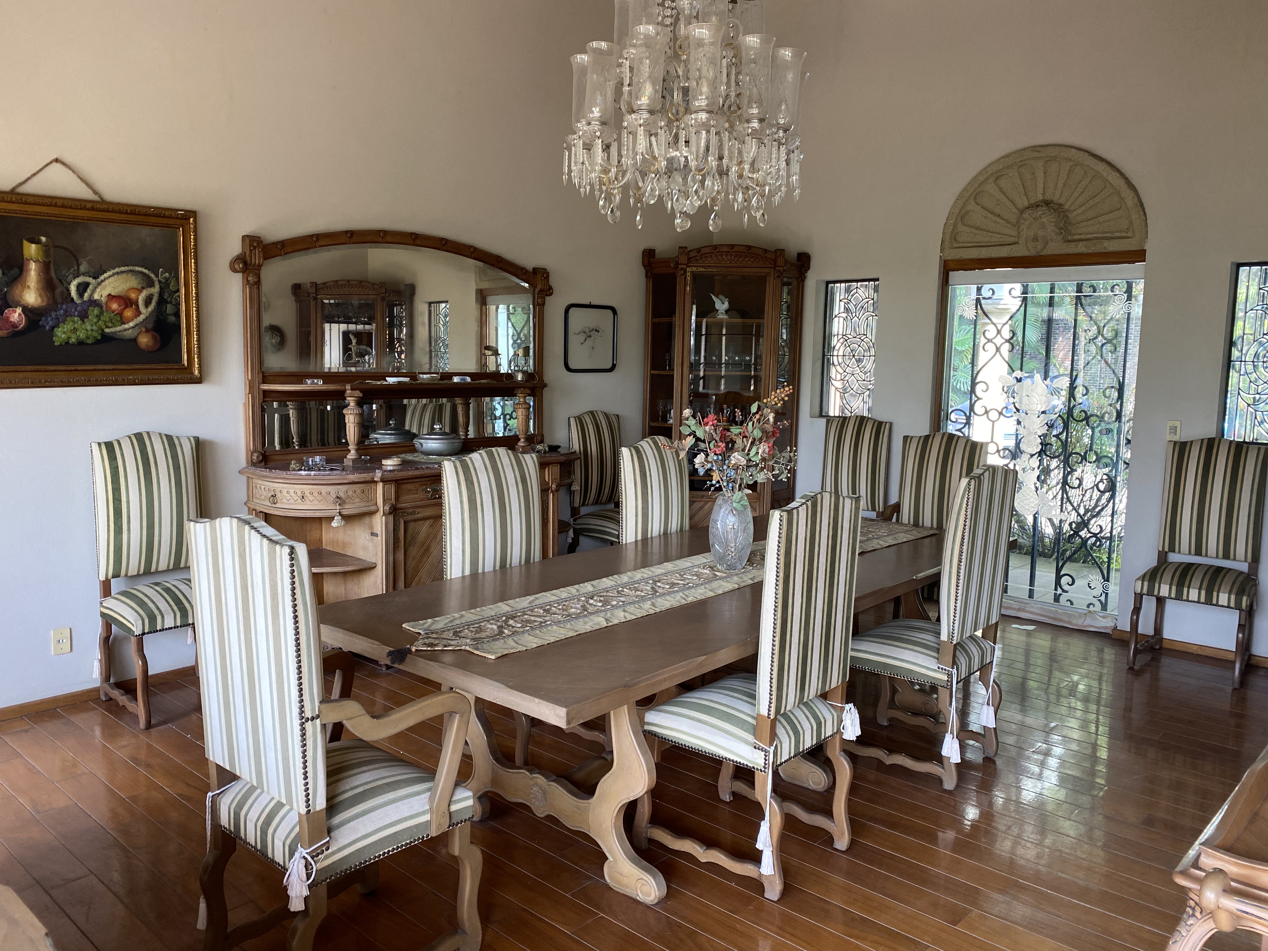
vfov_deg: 53.1
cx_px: 634
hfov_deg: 67.3
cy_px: 476
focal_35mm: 26
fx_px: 952
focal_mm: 4.25
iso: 125
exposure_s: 1/106
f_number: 1.8
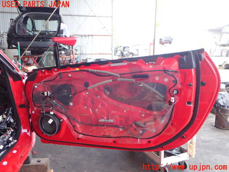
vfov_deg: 46.8
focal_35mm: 30
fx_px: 198
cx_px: 114
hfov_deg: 60.0
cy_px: 86
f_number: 2.3
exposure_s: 1/125
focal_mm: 5.4
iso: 200
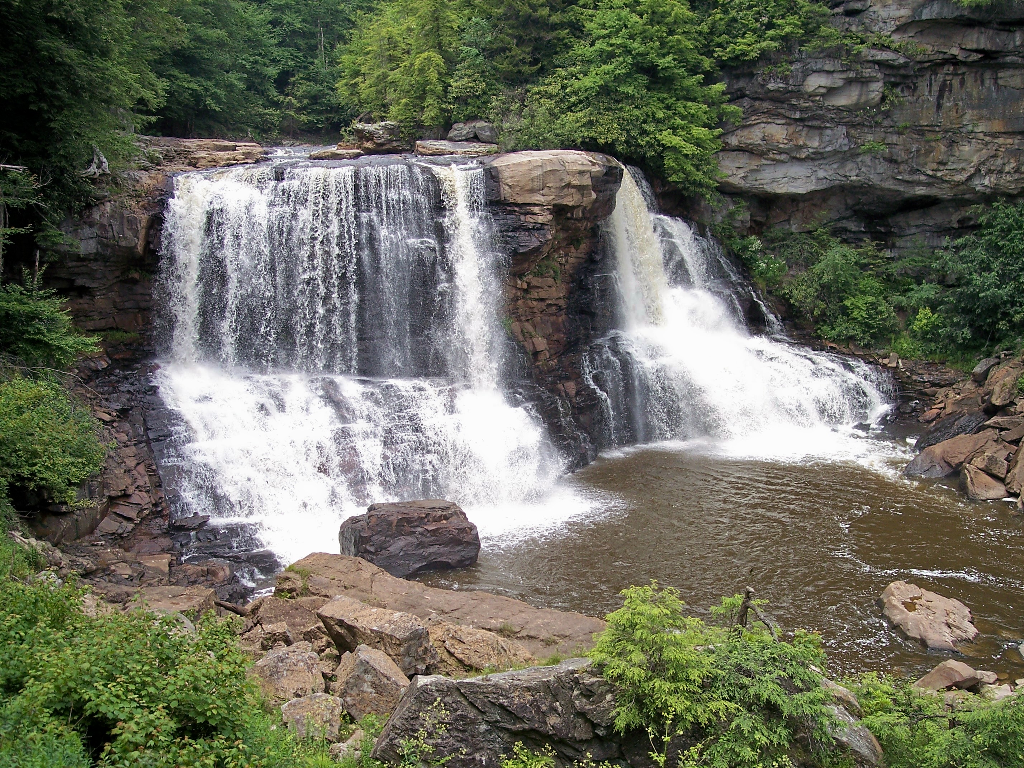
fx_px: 1154
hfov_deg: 47.9
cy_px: 384
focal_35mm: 39
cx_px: 512
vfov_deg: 36.8
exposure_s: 1/350
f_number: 3.4
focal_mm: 8
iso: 100
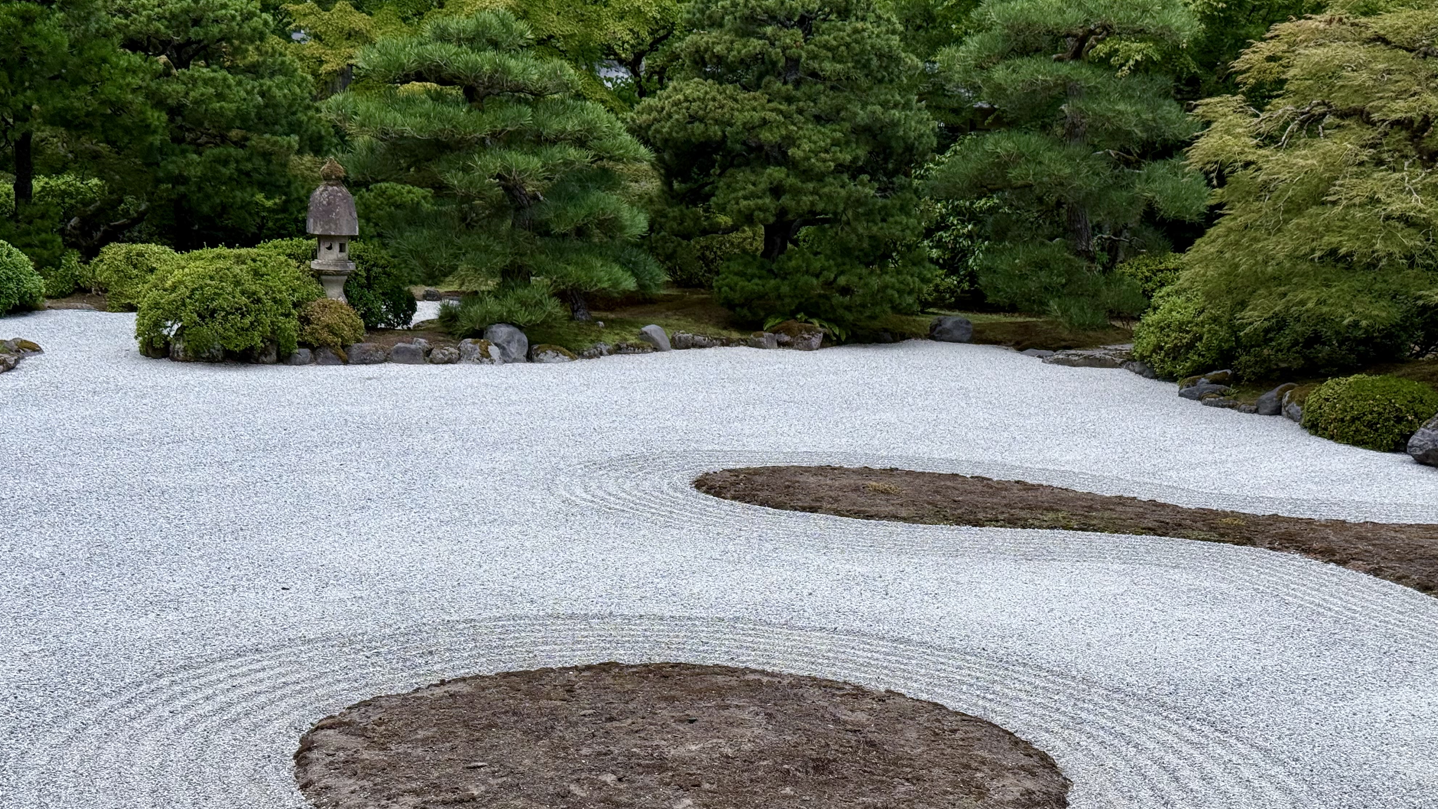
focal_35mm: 53
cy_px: 534
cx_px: 718
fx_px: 2021
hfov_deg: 39.2
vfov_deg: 22.5
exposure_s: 1/2033
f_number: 1.78
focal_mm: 6.76
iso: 80
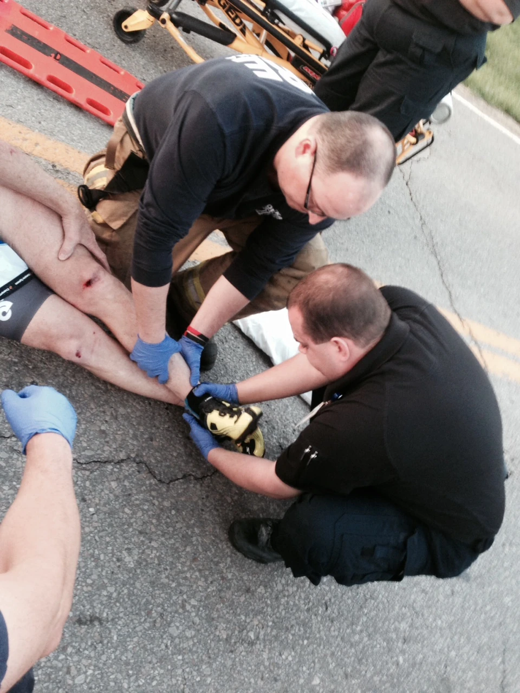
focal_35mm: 33
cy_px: 346
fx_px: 661
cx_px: 260
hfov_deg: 42.9
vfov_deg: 55.4
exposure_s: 1/20
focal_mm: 4.12
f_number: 2.4
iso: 125
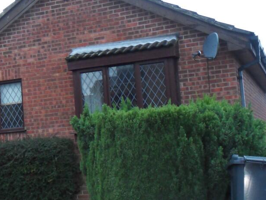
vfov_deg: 19.6
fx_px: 577
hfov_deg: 25.5
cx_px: 52
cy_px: 86
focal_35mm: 75
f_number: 4.2
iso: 320
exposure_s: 1/45
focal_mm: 7.9
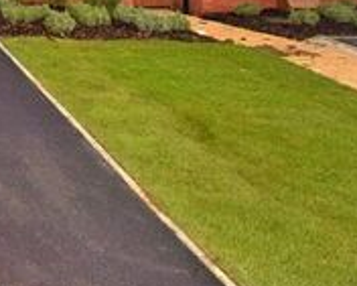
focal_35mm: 56
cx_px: -156
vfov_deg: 21.6
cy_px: -169
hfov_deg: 26.1
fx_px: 592
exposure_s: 1/200
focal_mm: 10
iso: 100
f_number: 6.3
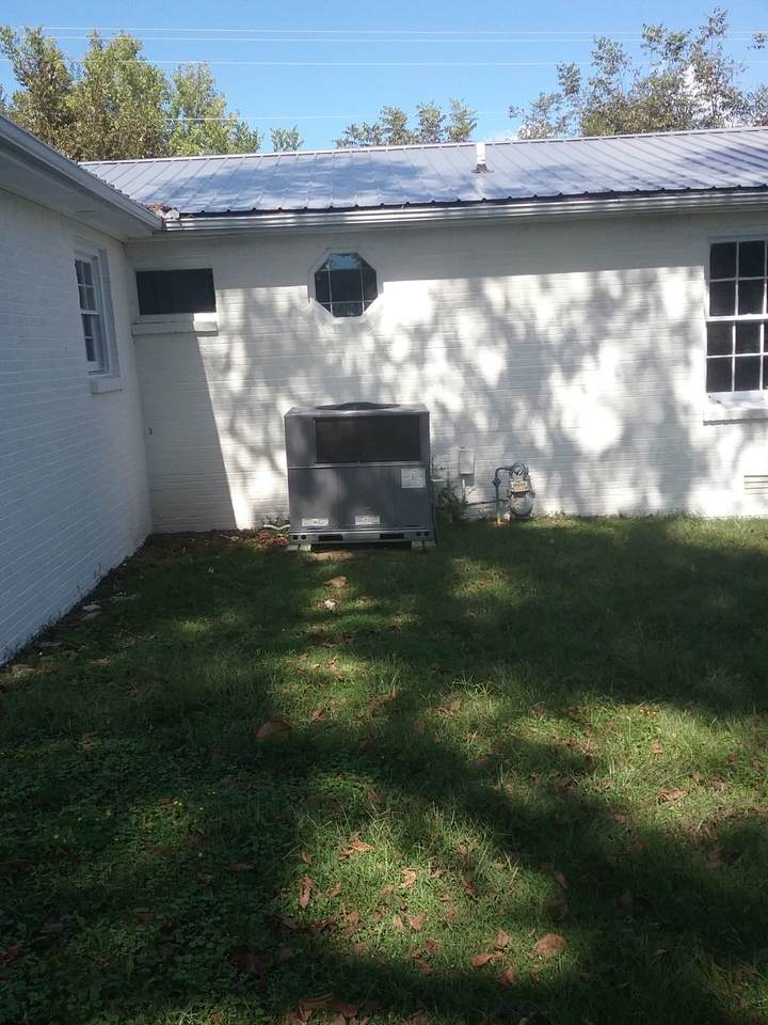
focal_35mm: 31
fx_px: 917
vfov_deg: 58.4
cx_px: 384
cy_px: 512
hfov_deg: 45.4
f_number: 2.2
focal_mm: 3.3
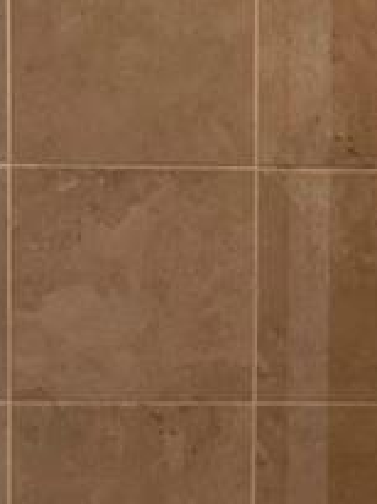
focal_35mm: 140
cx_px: 614
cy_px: 113
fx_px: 2037
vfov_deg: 14.0
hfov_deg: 10.1
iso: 125
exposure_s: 1/120
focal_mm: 6.76
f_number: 1.78
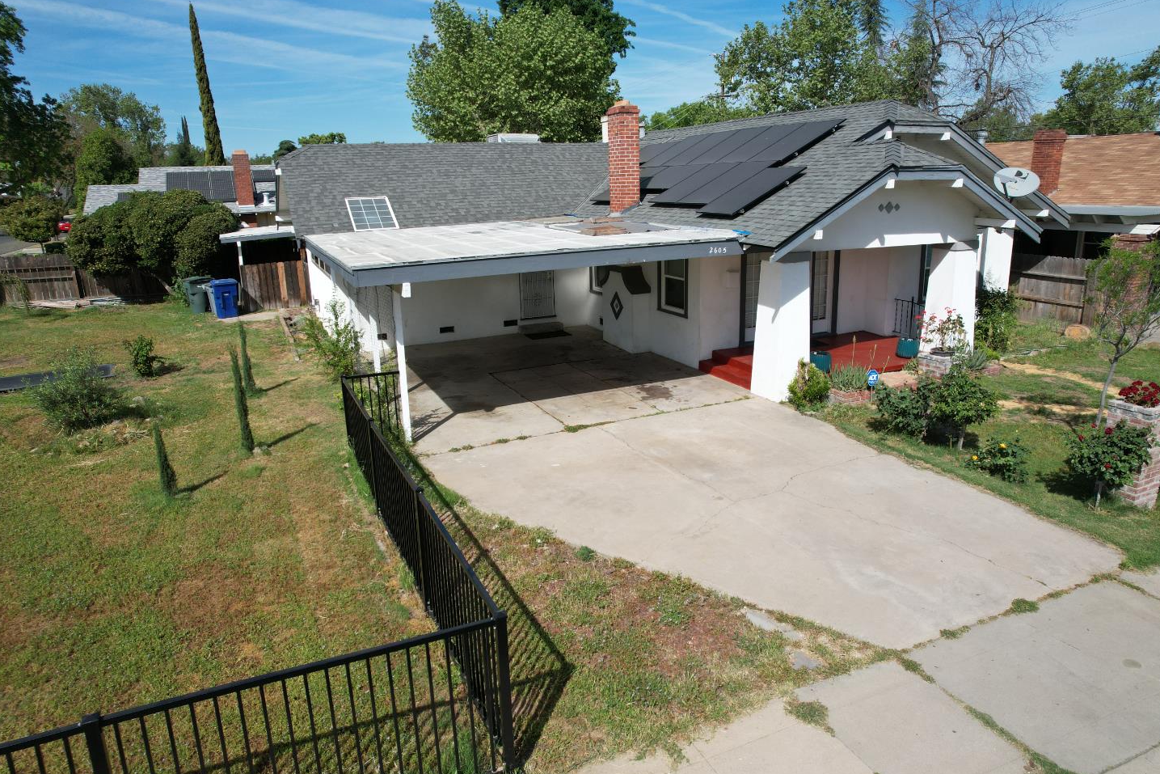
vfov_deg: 55.1
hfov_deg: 76.1
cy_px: 380
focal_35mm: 23
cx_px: 588
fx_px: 741
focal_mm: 8.38
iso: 100
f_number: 2.8
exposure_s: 1/2000
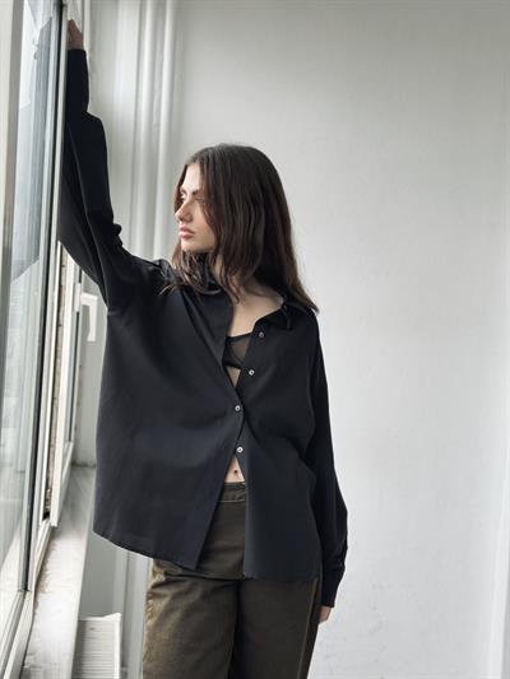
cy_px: 340
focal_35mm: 48
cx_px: 255
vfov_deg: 39.6
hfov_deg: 30.3
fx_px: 943
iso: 100
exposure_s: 1/60
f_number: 1.78
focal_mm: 6.76
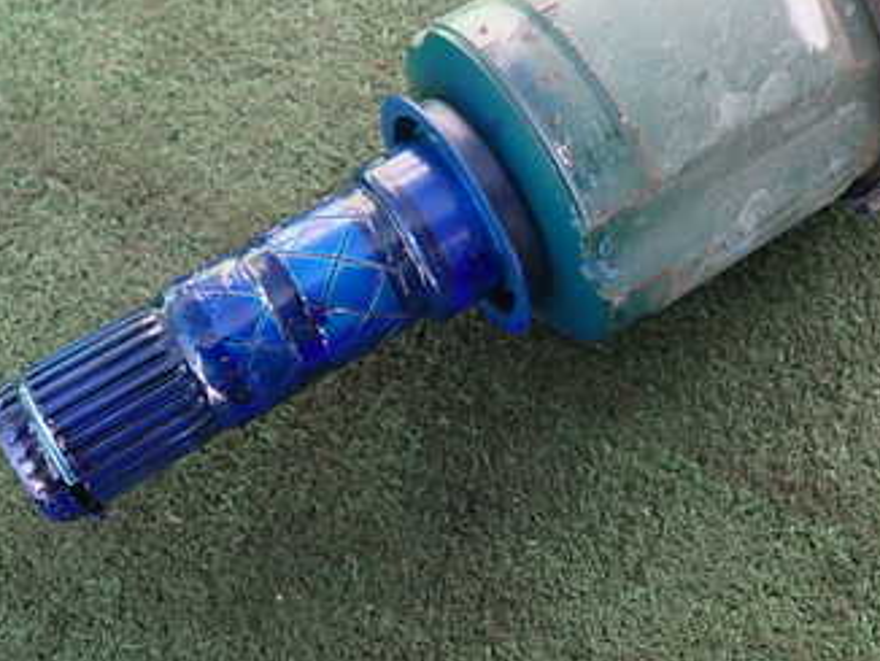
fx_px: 1170
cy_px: 192
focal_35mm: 46
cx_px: 478
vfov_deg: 31.2
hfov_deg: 41.2
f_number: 2
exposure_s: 1/60
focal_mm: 4.5
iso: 100
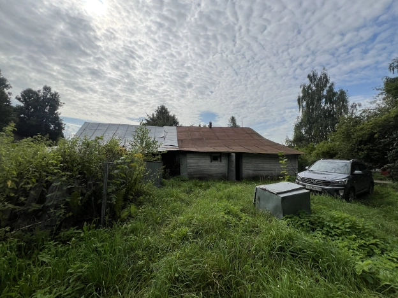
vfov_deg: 89.9
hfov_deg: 106.2
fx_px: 149
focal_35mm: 13
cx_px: 199
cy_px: 149
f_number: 1.8
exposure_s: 1/2801
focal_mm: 1.57
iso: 32
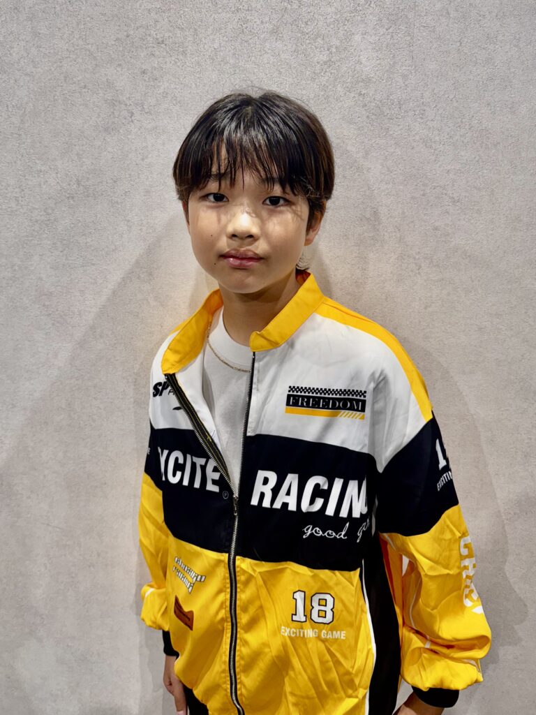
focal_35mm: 24
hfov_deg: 56.8
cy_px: 358
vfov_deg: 71.6
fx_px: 495
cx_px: 268
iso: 64
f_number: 1.78
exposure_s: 1/121
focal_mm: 6.76
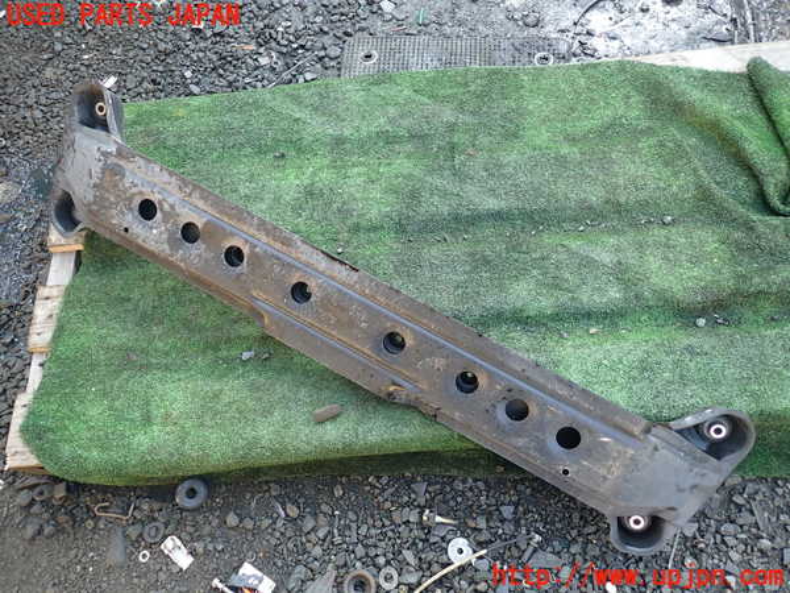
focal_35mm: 25
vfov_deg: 54.9
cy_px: 296
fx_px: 571
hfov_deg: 69.4
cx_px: 395
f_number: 2
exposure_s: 1/60
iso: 100
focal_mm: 4.5
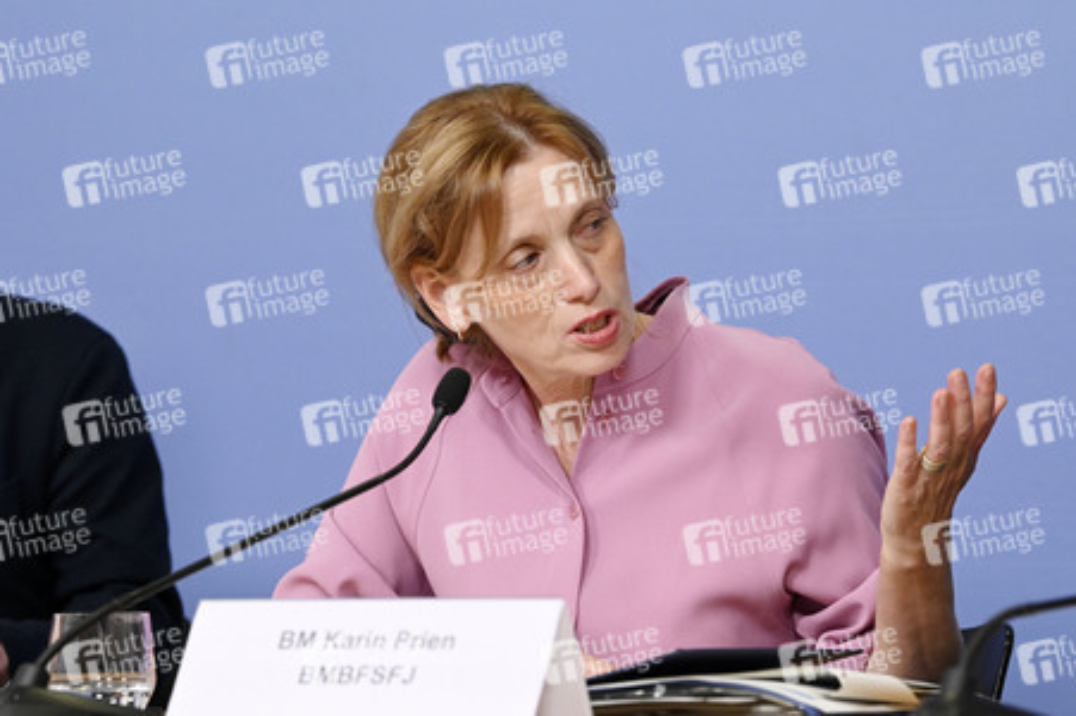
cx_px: 538
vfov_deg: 7.8
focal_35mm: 175
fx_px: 5227
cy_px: 358
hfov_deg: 11.8
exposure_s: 1/800
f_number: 5.6
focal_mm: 175
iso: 4000
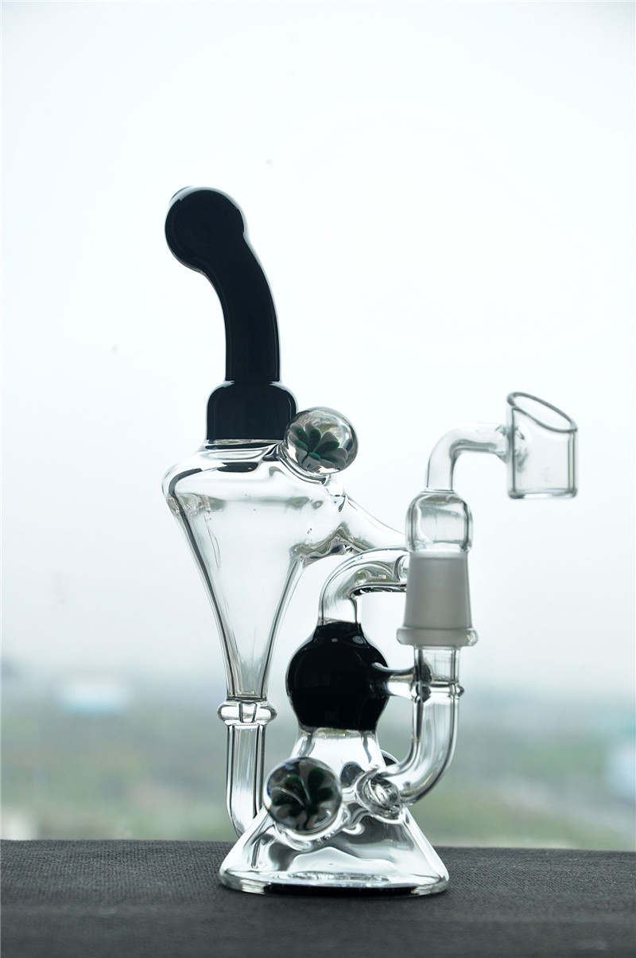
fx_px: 2789
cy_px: 479
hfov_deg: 13.0
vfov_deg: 19.5
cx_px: 318
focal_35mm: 105
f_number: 9
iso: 200
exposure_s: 1/100
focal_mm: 70
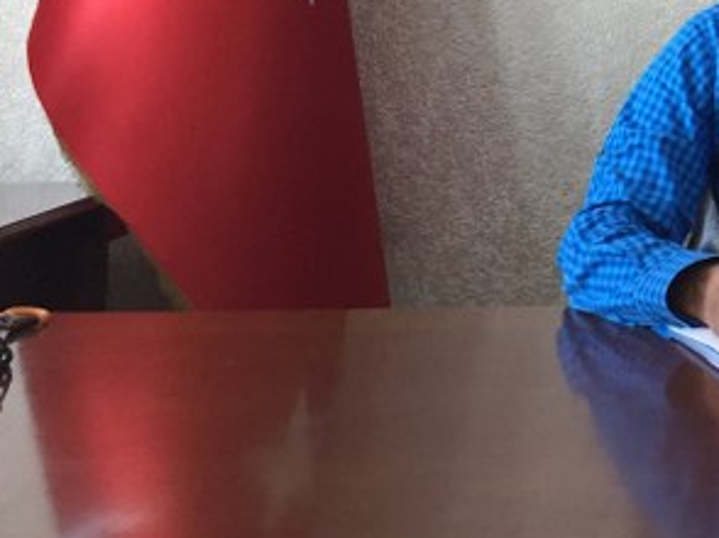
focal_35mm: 79
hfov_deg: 22.7
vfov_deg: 17.6
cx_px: 863
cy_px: -142
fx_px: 1640
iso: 125
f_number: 2.2
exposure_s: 1/30
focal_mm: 4.15
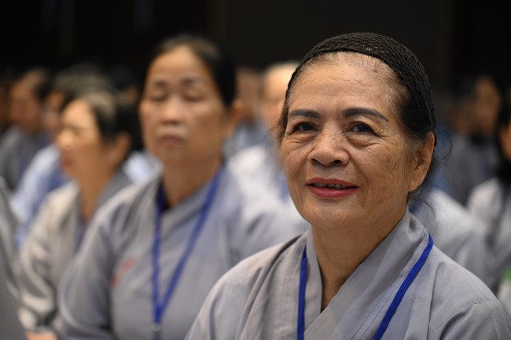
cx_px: 256
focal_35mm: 120
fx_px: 1702
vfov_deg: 11.4
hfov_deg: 17.1
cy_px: 170
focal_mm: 120
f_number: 4
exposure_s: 1/125
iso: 2500
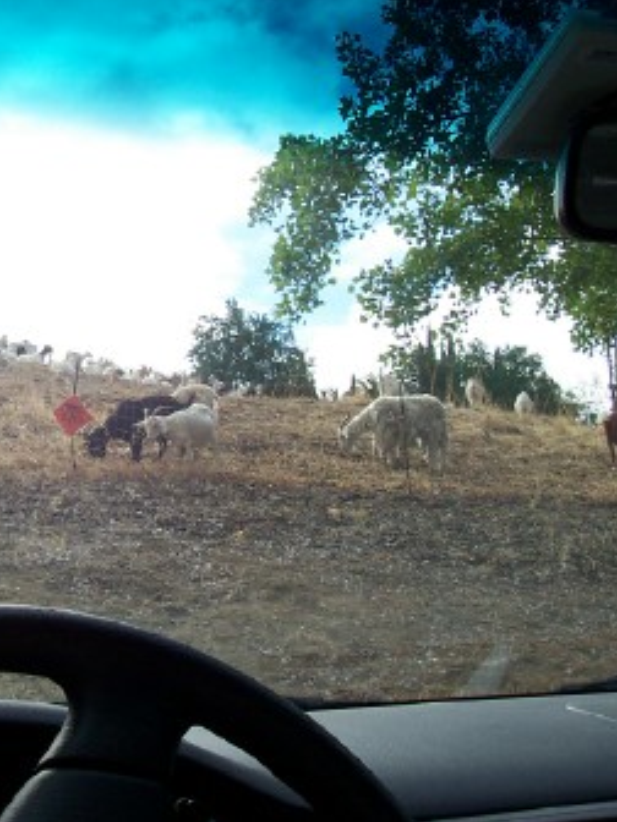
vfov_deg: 34.3
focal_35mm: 56
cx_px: 73
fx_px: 1331
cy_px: 361
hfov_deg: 25.4
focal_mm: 5.6
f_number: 5.6
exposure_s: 1/180
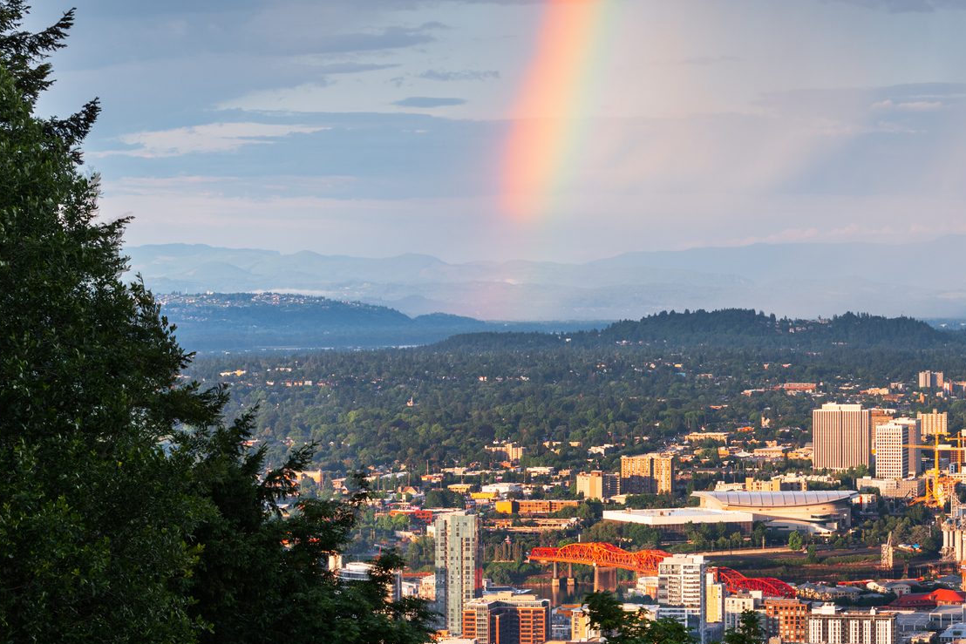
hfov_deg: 15.2
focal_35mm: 134
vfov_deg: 10.2
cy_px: 323
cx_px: 730
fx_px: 3596
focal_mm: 70
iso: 64
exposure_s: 1/13
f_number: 11
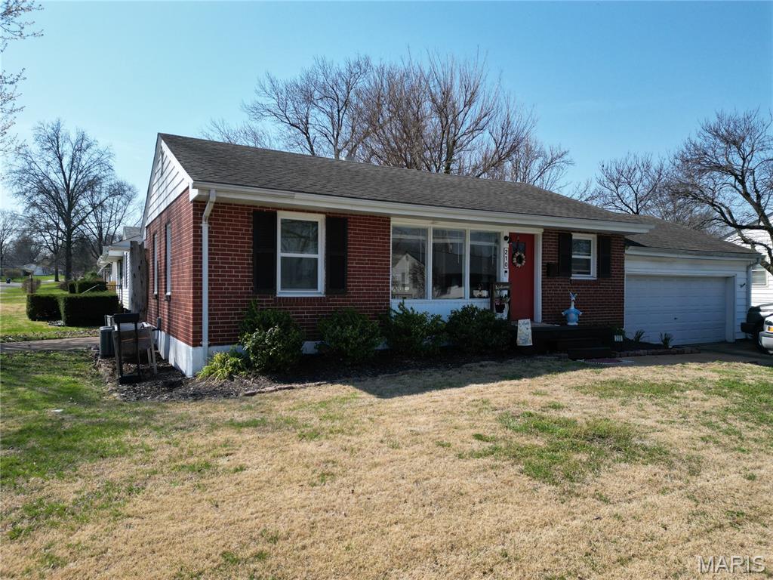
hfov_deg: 71.6
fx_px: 536
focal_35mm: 24
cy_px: 290
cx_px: 386
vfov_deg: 56.8
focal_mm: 6.72
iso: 130
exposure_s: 1/3000
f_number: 1.7
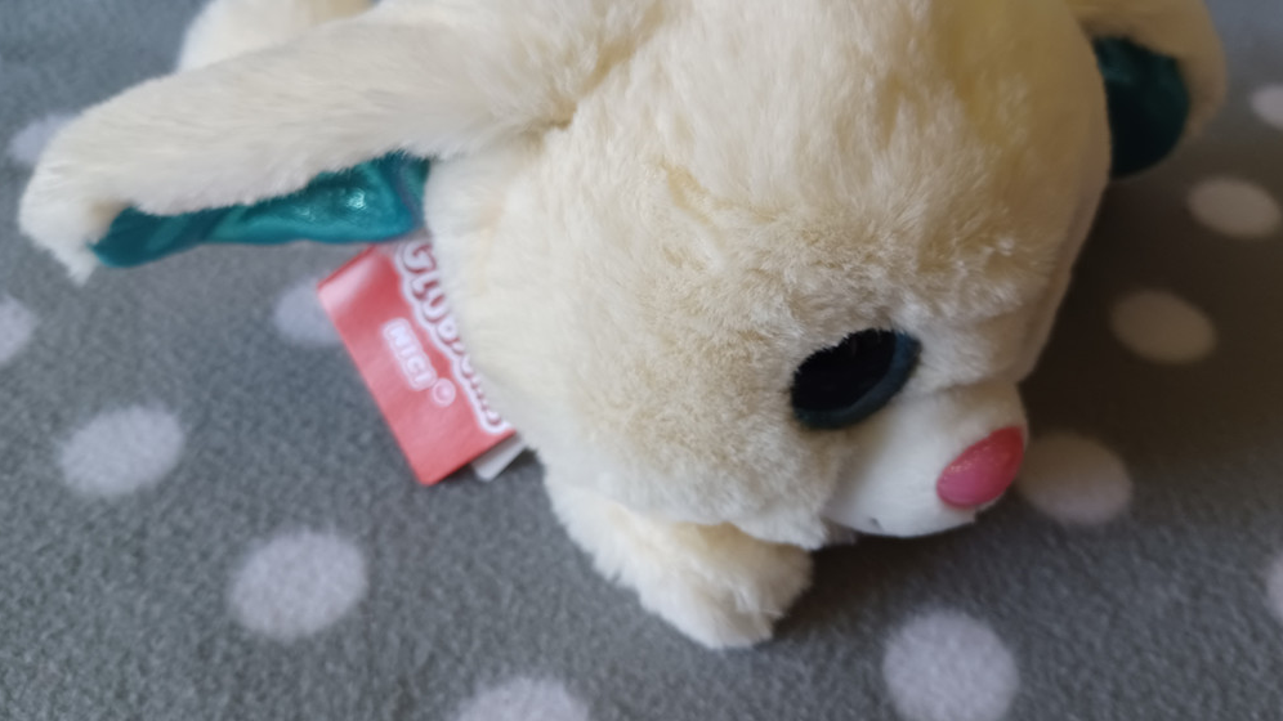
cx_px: 656
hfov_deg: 67.9
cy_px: 258
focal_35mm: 28
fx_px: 952
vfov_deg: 41.1
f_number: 1.8
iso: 320
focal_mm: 4.6
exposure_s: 1/25
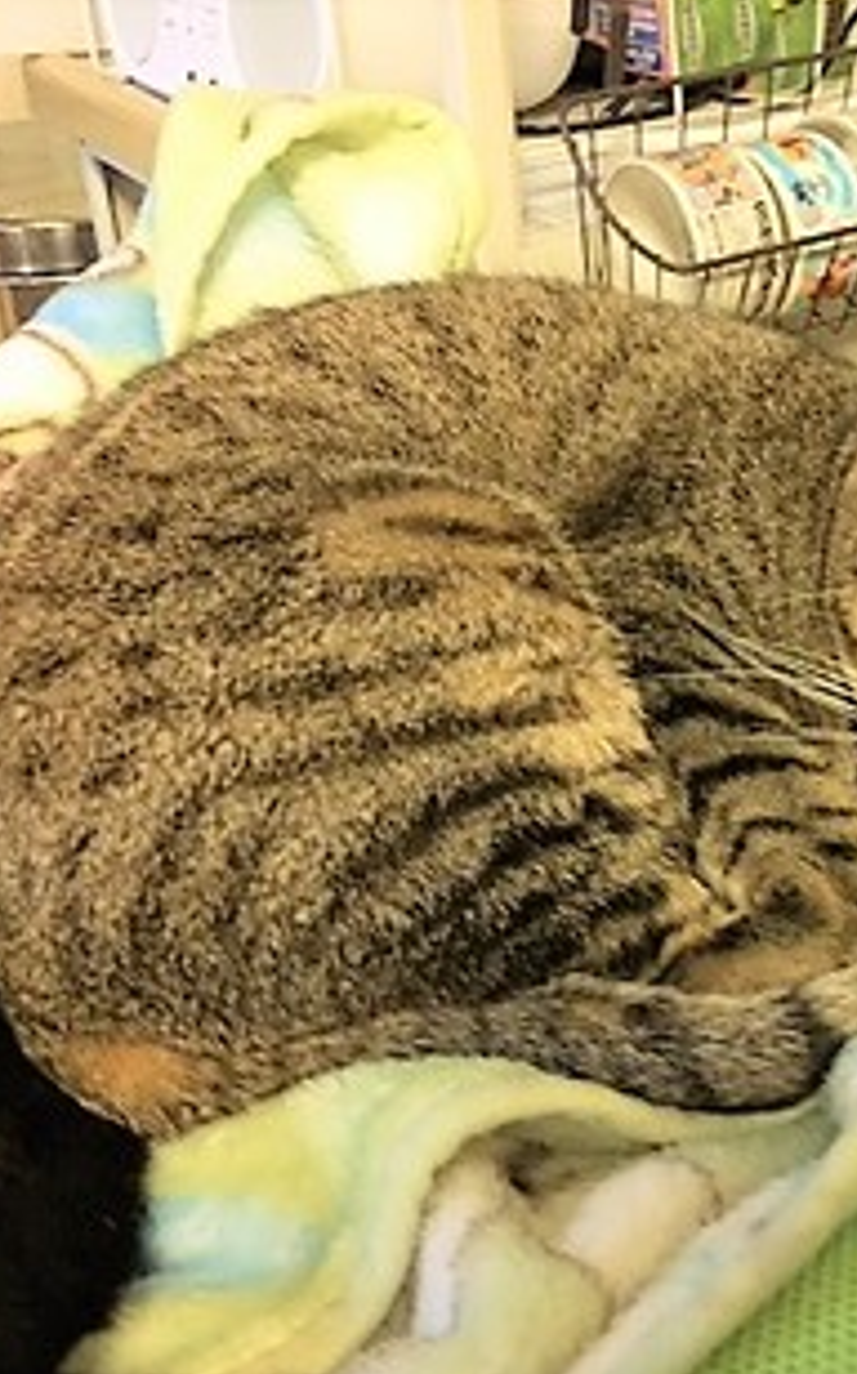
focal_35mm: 45
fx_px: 1685
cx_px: 799
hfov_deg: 27.3
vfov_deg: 44.4
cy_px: 736
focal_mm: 4.15
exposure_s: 1/15
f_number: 2.2
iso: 200
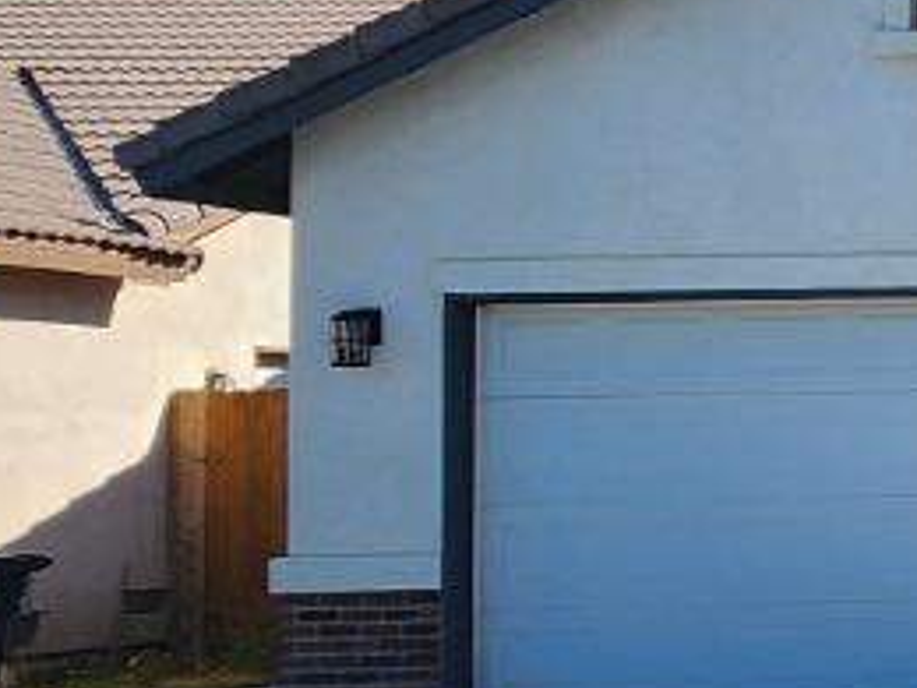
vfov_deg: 19.6
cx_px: 2032
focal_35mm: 75
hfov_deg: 16.3
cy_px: 351
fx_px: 1987
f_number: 2.2
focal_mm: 2.2
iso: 50
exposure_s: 1/1493
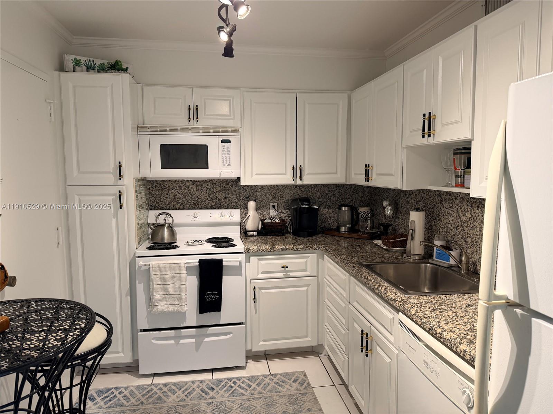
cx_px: 276
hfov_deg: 71.6
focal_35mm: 24
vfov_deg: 56.8
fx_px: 383
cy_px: 207
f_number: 1.78
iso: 125
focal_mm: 6.76
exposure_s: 1/60
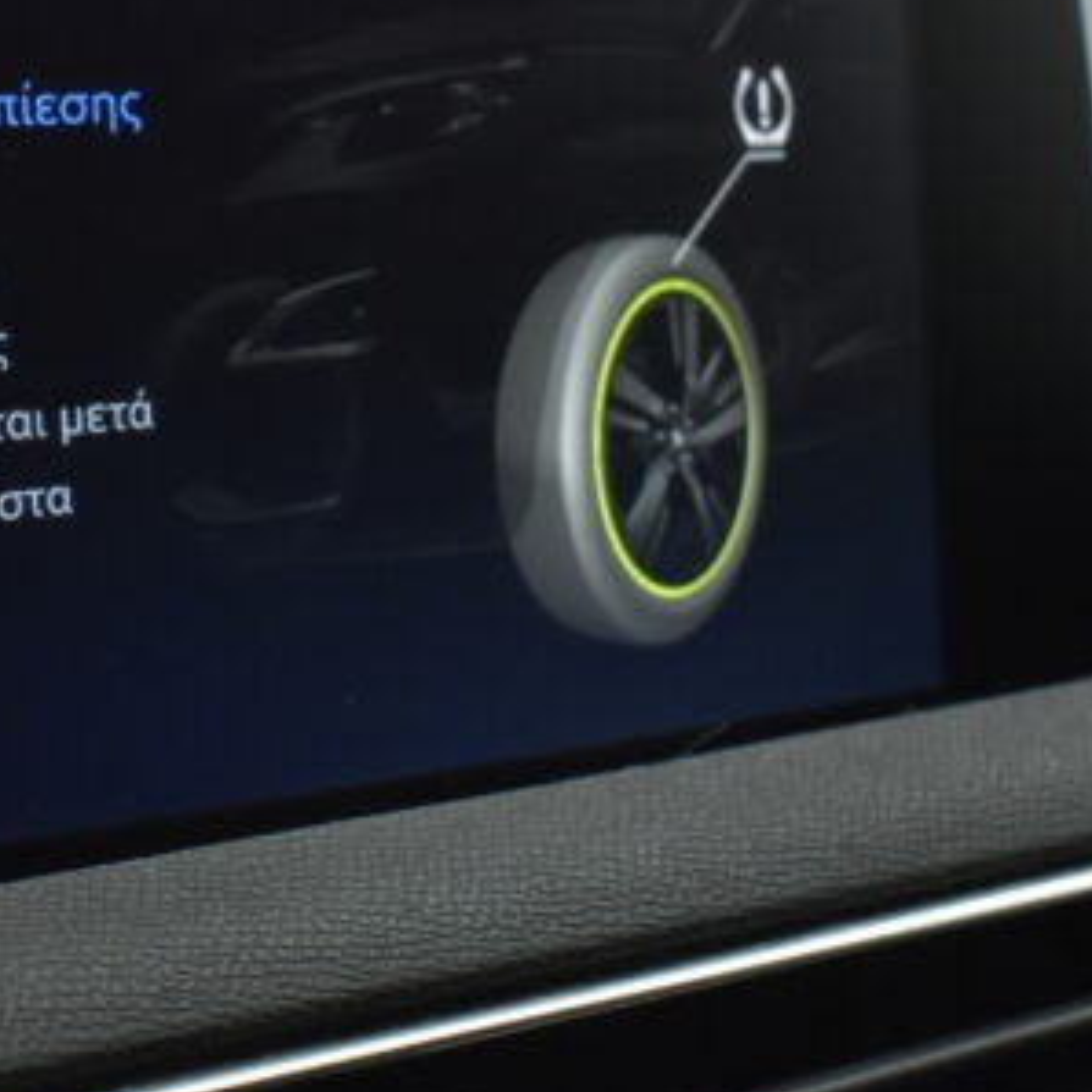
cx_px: 48
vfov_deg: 21.8
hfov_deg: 21.3
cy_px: 354
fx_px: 2820
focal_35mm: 79
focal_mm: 24
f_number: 3.8
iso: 1600
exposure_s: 1/100
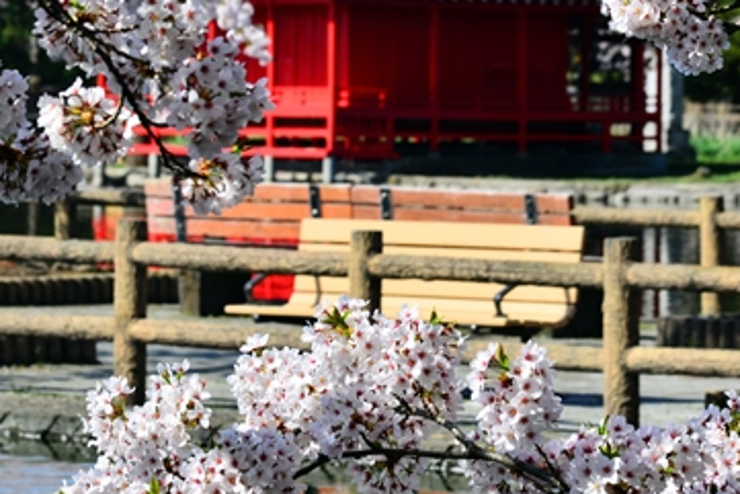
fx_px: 5470
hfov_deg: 7.7
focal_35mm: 266
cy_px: 232
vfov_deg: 5.2
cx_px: 381
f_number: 11
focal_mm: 120
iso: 400
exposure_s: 1/500
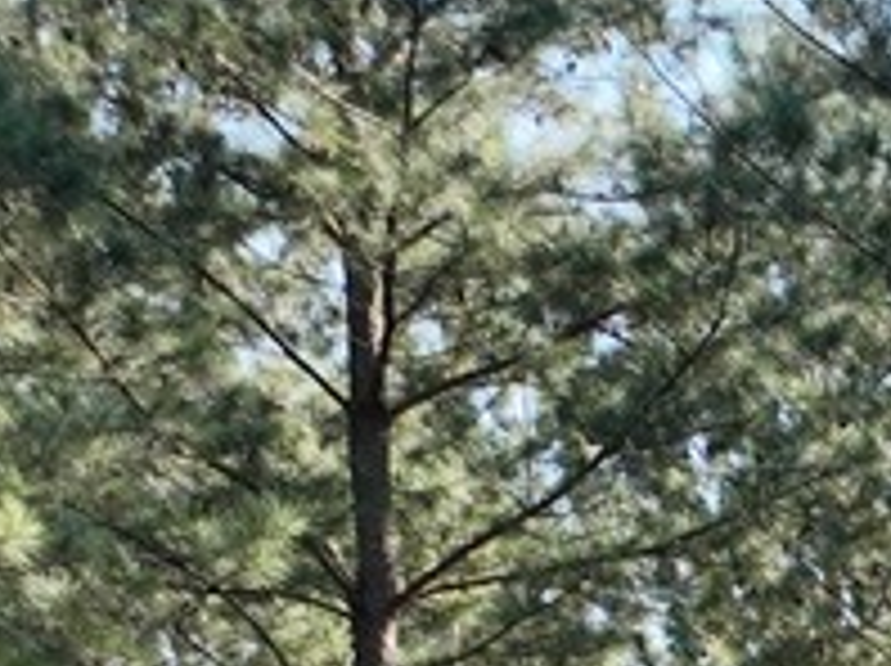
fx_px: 3188
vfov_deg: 10.1
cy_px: 1717
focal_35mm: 124
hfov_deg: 12.8
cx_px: 2052
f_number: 2.8
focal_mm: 12.29
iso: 200
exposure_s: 1/120
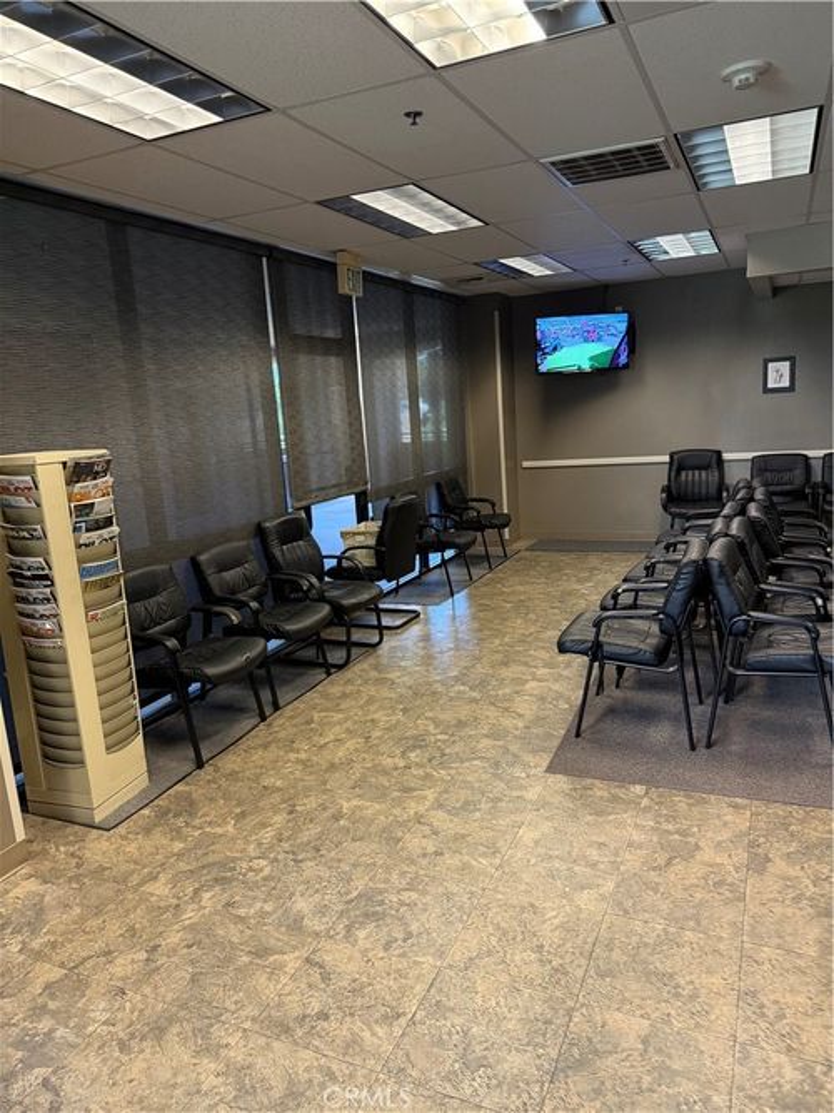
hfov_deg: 56.8
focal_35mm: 24
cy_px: 556
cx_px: 417
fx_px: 771
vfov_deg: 71.6
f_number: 1.78
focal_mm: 6.76
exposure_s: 1/60
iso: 320
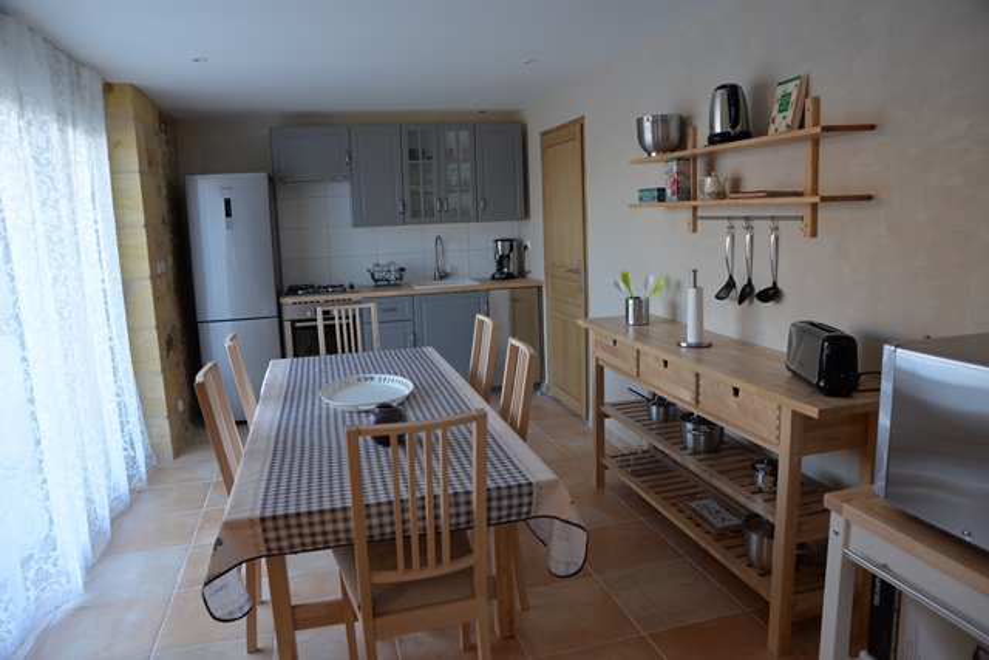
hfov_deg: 73.7
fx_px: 659
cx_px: 494
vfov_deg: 53.2
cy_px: 330
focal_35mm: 24
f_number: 4.5
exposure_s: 1/80
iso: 400
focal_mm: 24
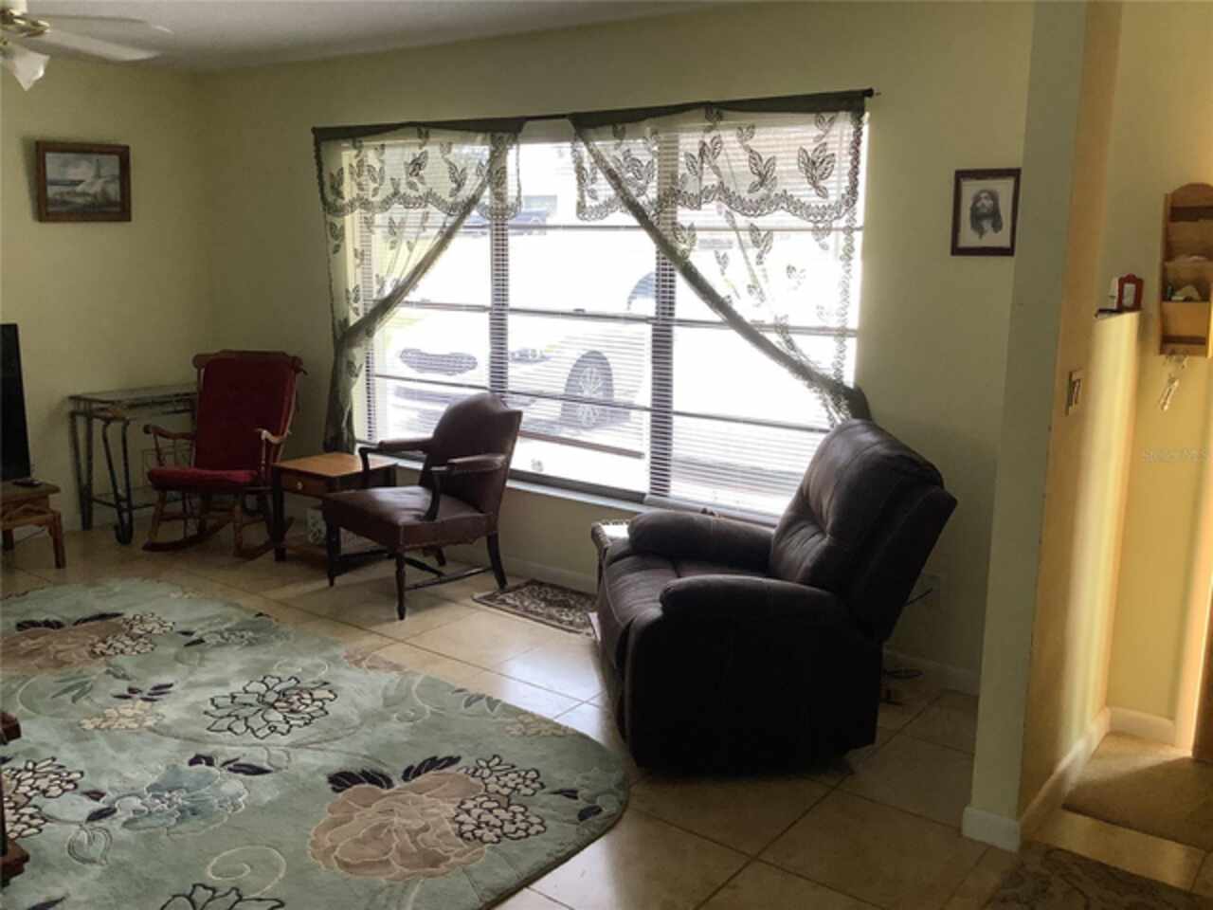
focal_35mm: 31
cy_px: 455
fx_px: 1086
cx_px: 606
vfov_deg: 45.4
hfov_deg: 58.4
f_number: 2.4
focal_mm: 3.3
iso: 80
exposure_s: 1/60
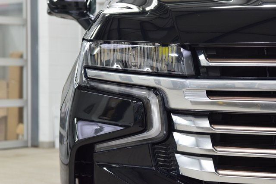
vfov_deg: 13.0
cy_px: 92
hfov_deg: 19.5
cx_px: 138
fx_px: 805
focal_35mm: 105
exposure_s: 1/30
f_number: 6.3
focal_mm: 70
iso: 1600
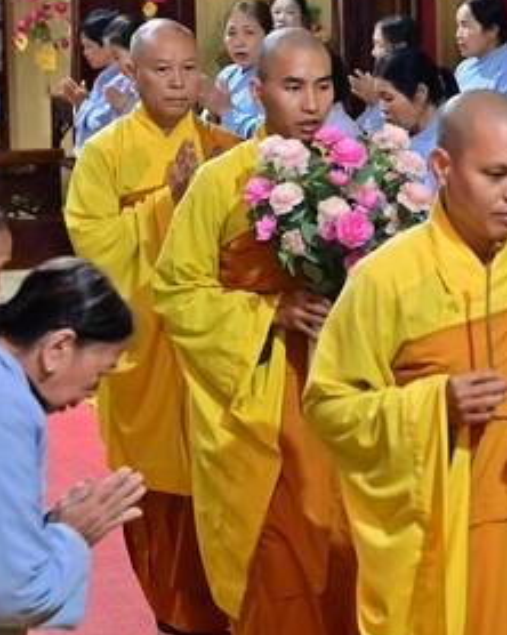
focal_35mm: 114
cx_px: 388
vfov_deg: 16.9
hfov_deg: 13.5
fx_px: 2141
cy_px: 276
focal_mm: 52
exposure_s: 1/60
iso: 2500
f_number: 4.5
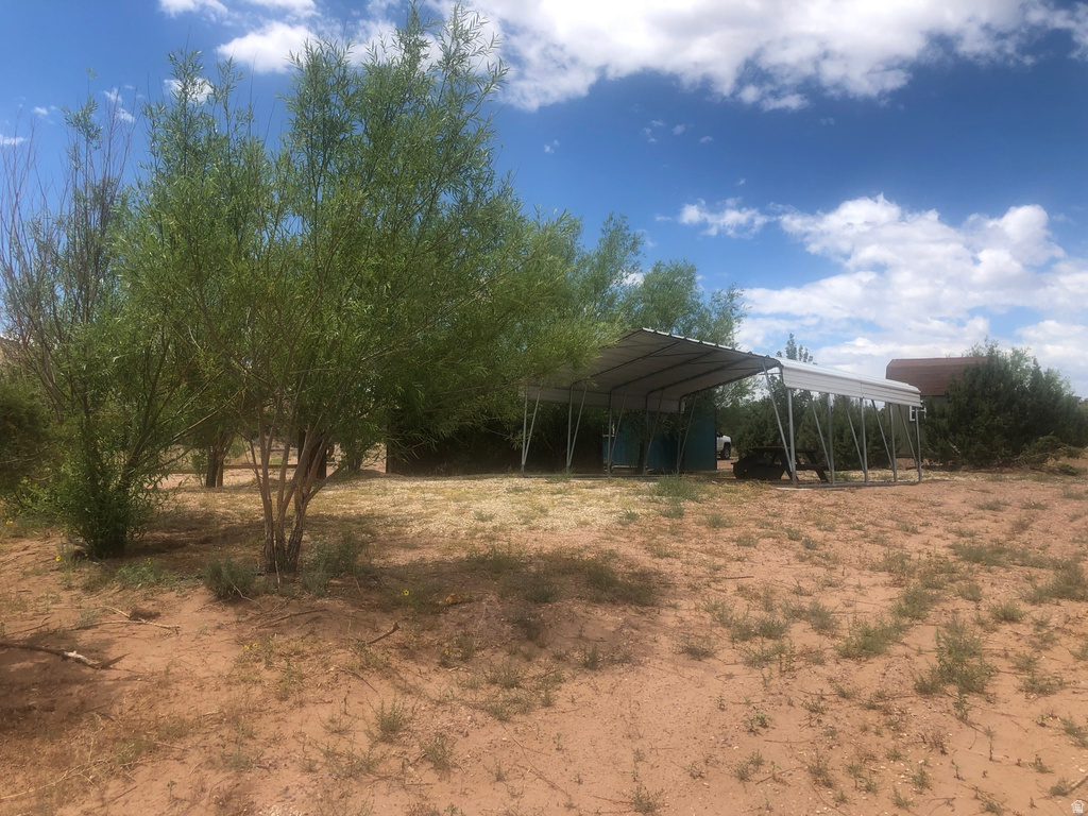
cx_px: 544
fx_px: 880
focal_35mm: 28
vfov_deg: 49.7
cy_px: 408
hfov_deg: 63.4
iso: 20
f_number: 1.8
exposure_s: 1/1946
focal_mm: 3.99
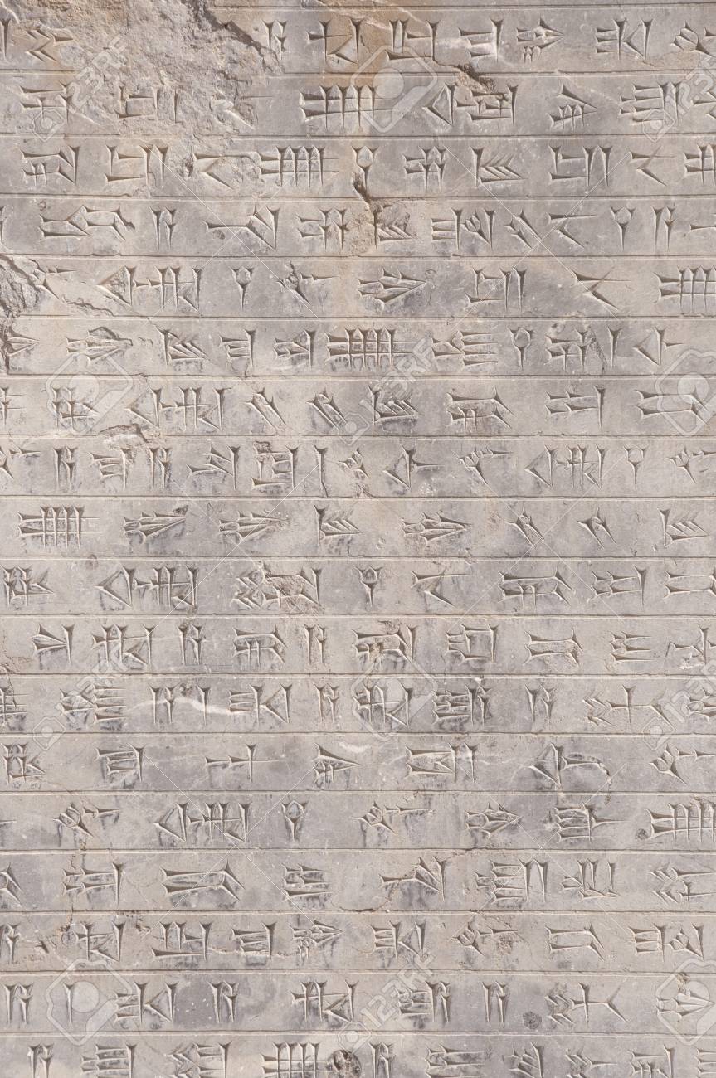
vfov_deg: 11.4
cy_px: 539
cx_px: 358
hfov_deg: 7.6
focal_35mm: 180
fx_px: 5385
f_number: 13
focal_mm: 120
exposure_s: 1/100
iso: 100
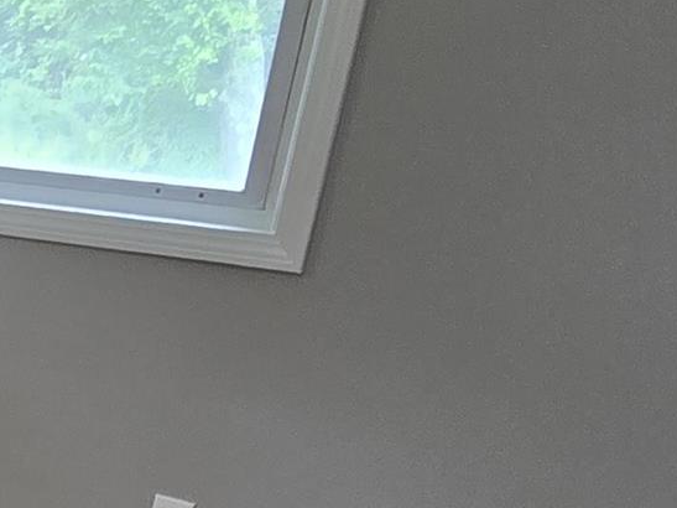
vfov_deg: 18.3
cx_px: -525
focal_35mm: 73
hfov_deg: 19.9
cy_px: 726
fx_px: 1427
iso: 100
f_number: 2.2
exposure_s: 1/60
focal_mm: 2.2
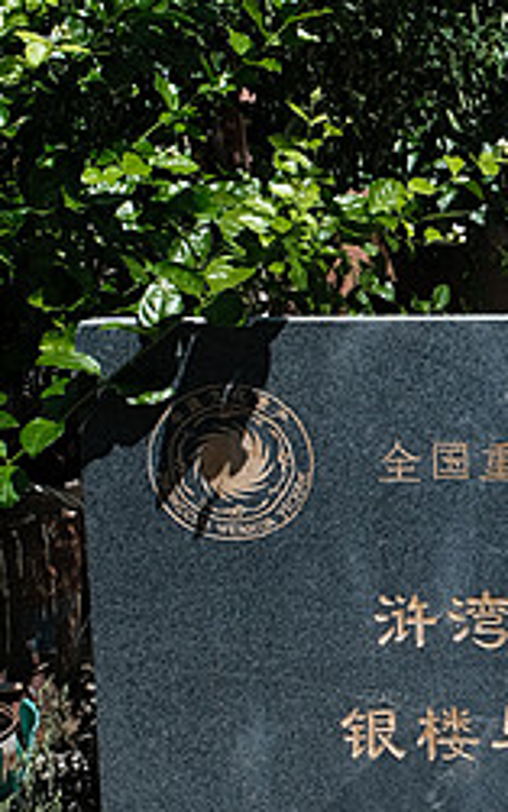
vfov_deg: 17.4
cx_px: 730
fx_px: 2657
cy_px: 353
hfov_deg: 10.6
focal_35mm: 120
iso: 200
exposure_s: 1/350
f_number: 8
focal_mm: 24.5
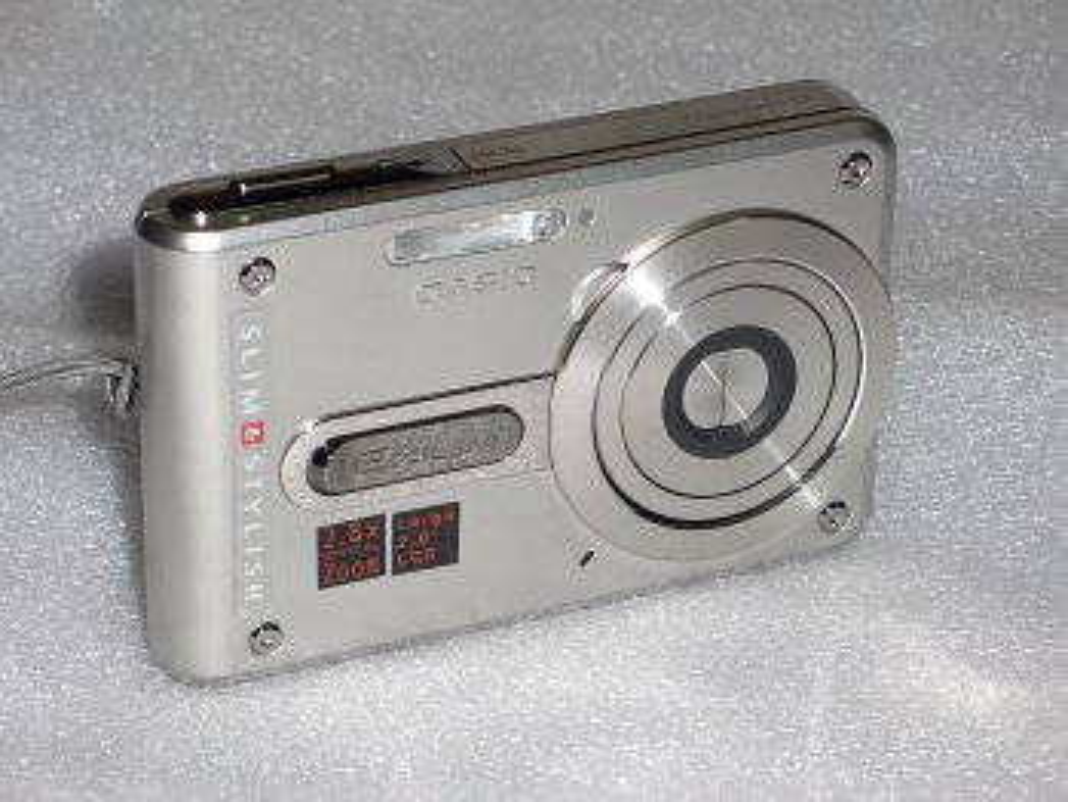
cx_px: 534
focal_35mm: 132
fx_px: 4074
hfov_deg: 14.9
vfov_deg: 11.2
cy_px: 401
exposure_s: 1/60
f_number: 7
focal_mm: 28.4
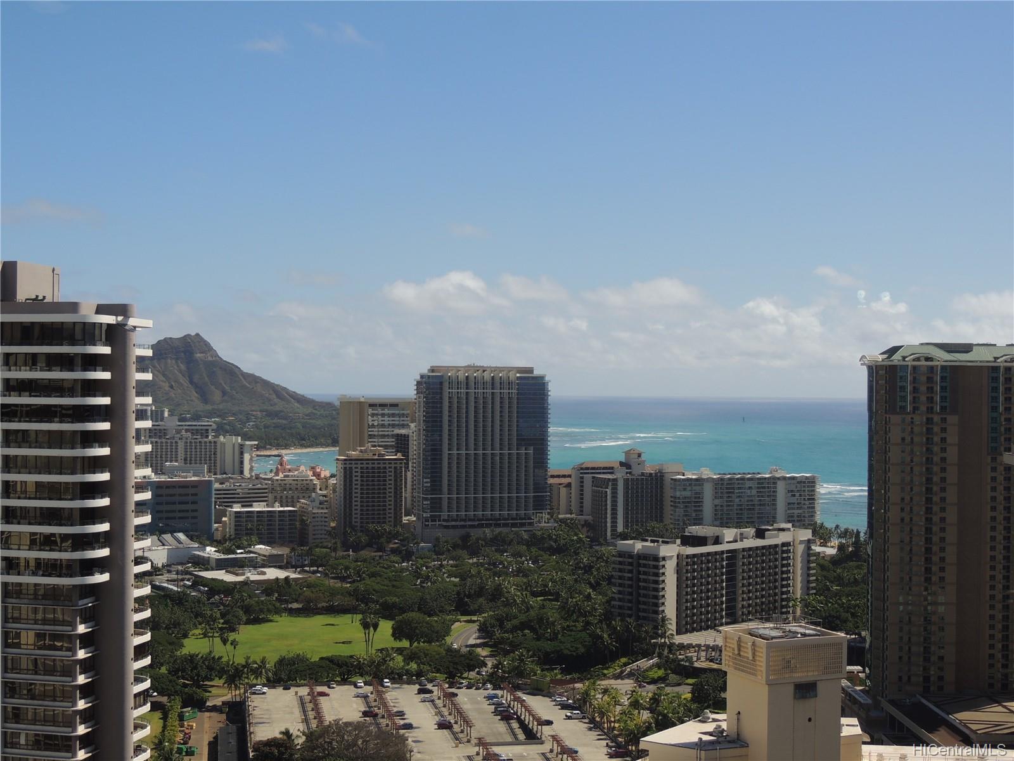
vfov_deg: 29.1
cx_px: 507
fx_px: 1465
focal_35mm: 50
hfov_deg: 38.2
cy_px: 380
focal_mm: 8.9
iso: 100
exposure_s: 1/800
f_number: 3.6
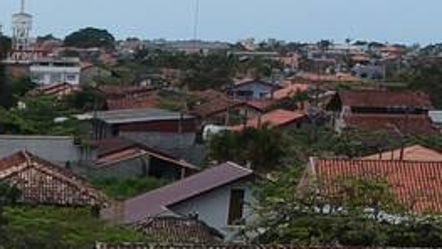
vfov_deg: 7.6
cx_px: -176
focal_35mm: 149
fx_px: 1746
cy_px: 584
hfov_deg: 13.7
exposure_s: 1/2000
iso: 101
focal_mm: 4.49
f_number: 2.6
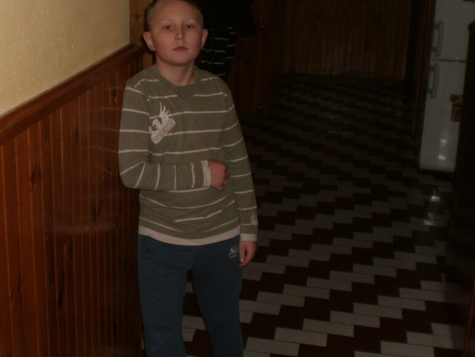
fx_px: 769
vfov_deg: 26.1
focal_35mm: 56
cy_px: 165
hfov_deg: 34.1
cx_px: 163
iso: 125
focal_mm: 6.3
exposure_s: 1/30
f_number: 3.1
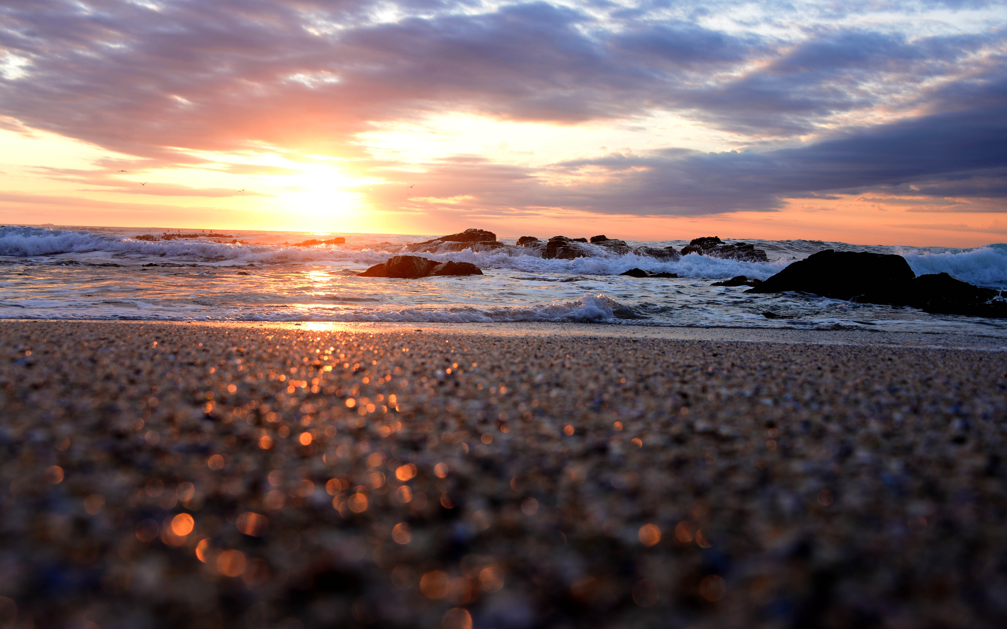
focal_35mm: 35
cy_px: 304
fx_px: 961
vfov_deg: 36.3
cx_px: 507
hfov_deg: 55.3
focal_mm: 34
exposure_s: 1/100
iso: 160
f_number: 6.3
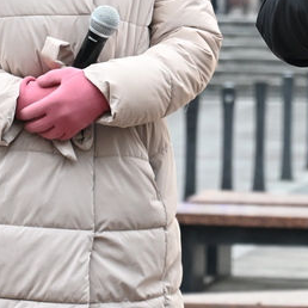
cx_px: 301
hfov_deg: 6.3
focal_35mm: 277
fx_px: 2788
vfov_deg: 6.3
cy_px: -140
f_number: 4
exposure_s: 1/640
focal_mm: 70
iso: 2000
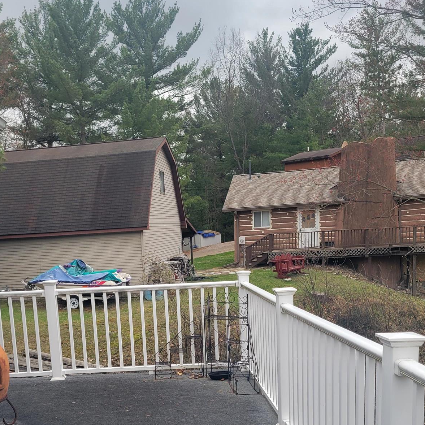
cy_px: 337
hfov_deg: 37.1
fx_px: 625
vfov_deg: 36.3
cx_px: 141
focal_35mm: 45
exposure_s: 1/557
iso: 40
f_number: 1.8
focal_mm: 5.4
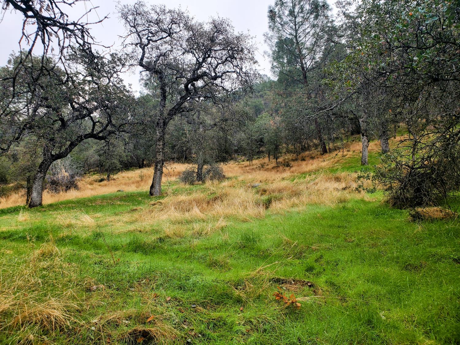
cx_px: 230
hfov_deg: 67.3
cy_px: 172
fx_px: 346
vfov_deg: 53.1
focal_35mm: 26
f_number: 2.4
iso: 50
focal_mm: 4.3
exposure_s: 1/429
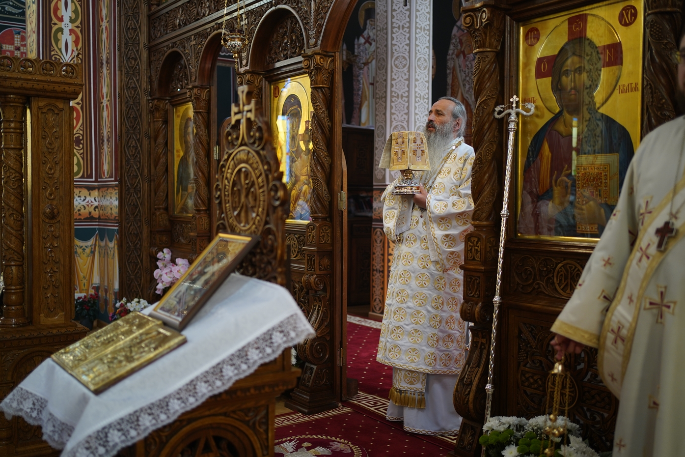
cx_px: 349
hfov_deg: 53.1
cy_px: 232
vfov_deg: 36.9
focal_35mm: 36
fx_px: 685
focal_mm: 35
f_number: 2
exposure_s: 1/125
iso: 400
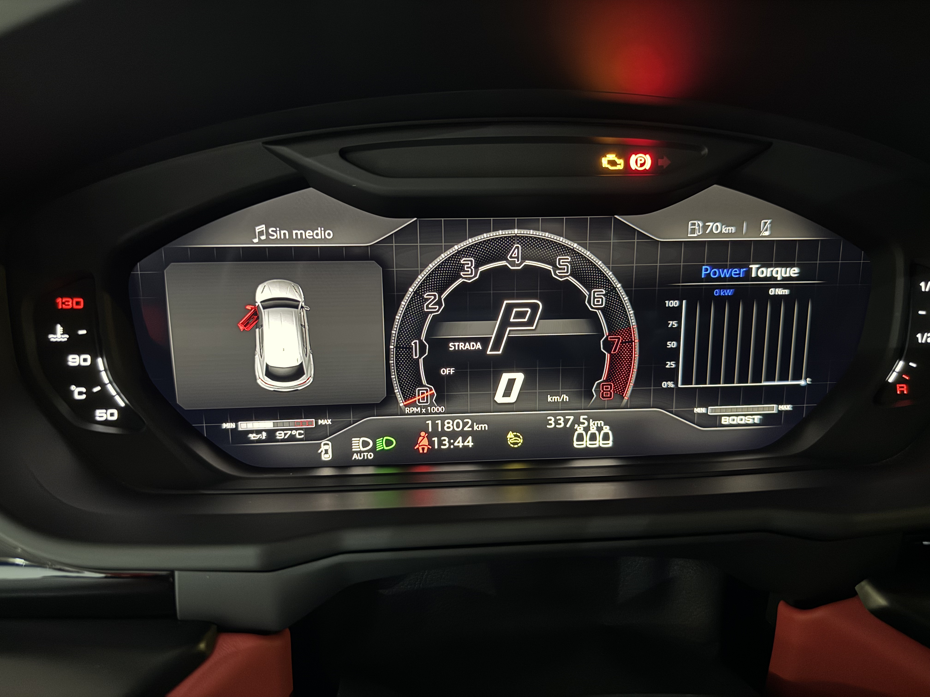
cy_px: 348
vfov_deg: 56.8
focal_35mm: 24
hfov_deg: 71.6
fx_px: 645
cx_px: 465
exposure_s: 1/13
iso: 1000
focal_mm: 6.76
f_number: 1.78
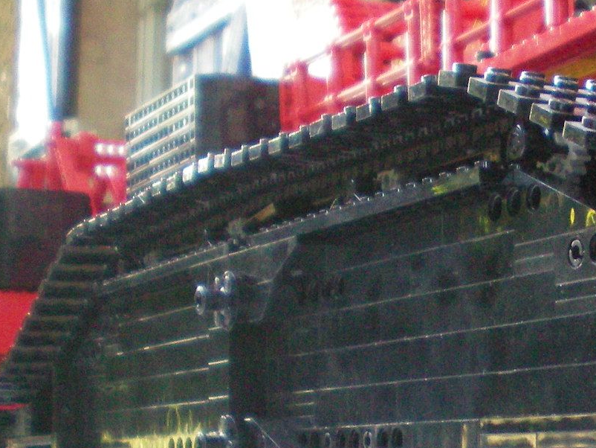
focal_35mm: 97
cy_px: 292
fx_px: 1671
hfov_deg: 19.0
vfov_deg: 15.2
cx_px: 733
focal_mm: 6.3
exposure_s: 1/60
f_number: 3.1
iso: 250
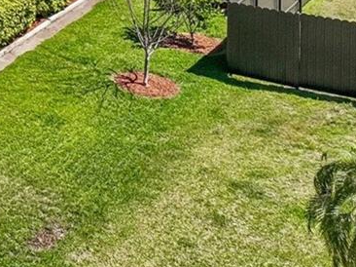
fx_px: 1079
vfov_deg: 13.4
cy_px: -112
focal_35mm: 105
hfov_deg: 15.5
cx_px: -323
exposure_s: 1/5000
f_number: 2.8
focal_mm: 12.3
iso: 400
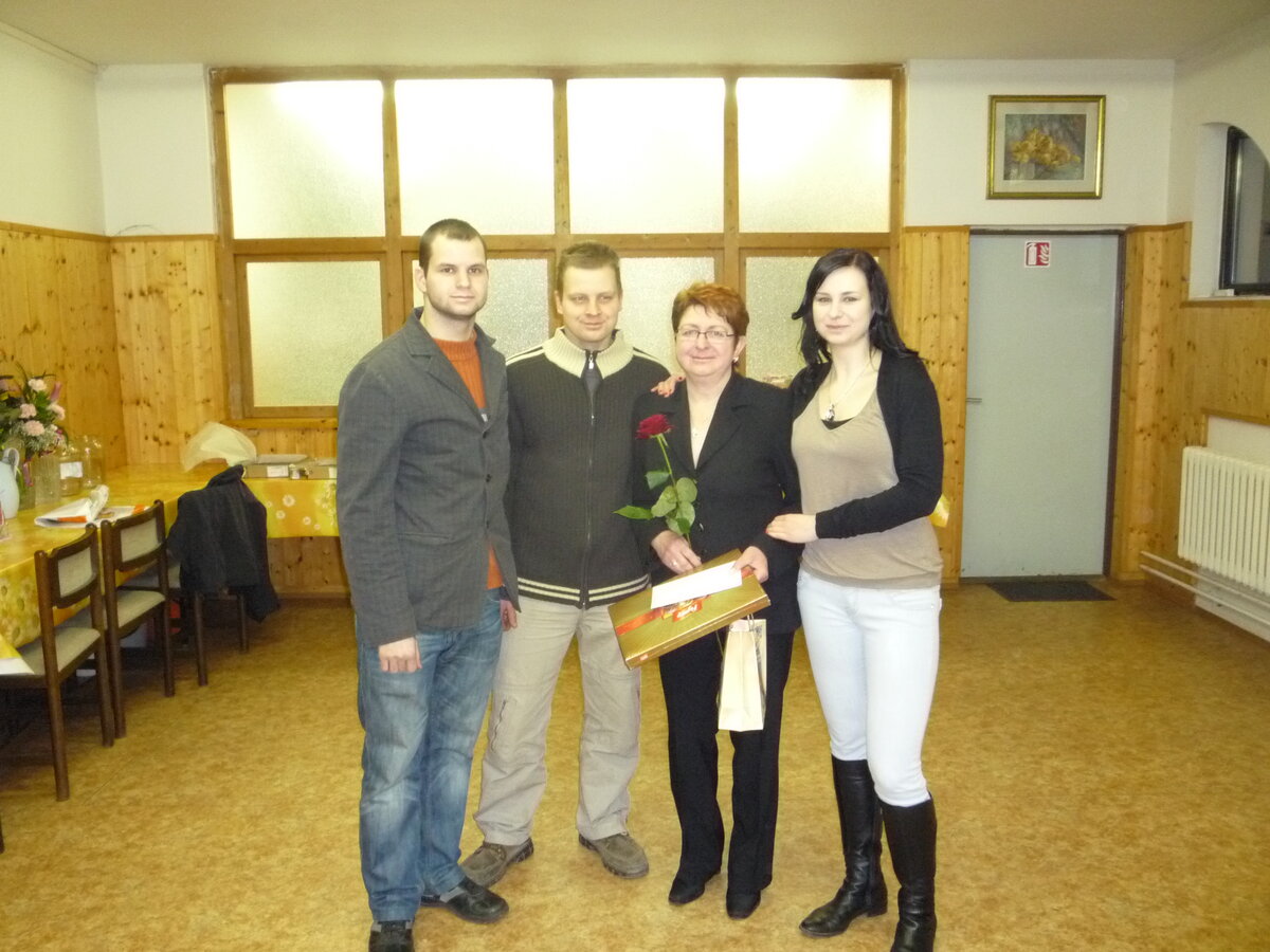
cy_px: 476
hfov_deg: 60.0
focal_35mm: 30
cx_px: 635
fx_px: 1101
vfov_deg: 46.8
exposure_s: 1/30
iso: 500
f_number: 3.3
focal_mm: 5.2
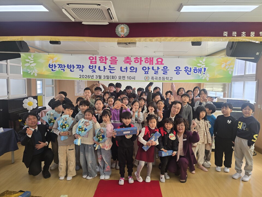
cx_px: 131
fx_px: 174
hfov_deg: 73.9
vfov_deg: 58.9
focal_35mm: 23
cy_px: 98
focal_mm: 6.3
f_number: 1.7
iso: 40
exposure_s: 1/120
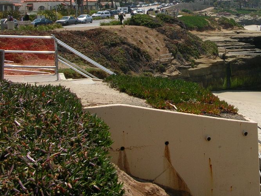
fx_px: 452
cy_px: 38
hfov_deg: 31.3
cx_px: 211
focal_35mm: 60
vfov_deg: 24.0
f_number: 5.6
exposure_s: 1/430
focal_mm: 5.8
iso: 50
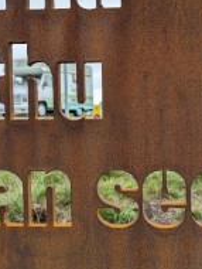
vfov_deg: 36.8
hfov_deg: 28.0
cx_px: 124
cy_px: 140
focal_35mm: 52
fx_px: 404
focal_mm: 6.81
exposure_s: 1/578
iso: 51
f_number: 1.85
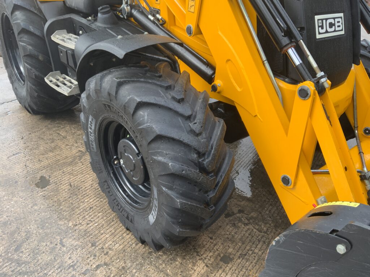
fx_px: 310
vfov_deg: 48.2
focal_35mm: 29
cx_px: 185
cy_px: 138
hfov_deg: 61.7
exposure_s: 1/153
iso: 16
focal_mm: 3
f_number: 1.8
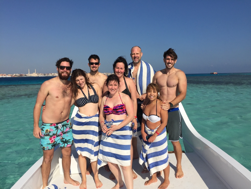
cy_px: 94
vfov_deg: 48.2
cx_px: 126
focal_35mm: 29
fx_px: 210
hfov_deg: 61.7
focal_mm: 4.15
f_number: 2.2
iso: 32
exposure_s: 1/4950
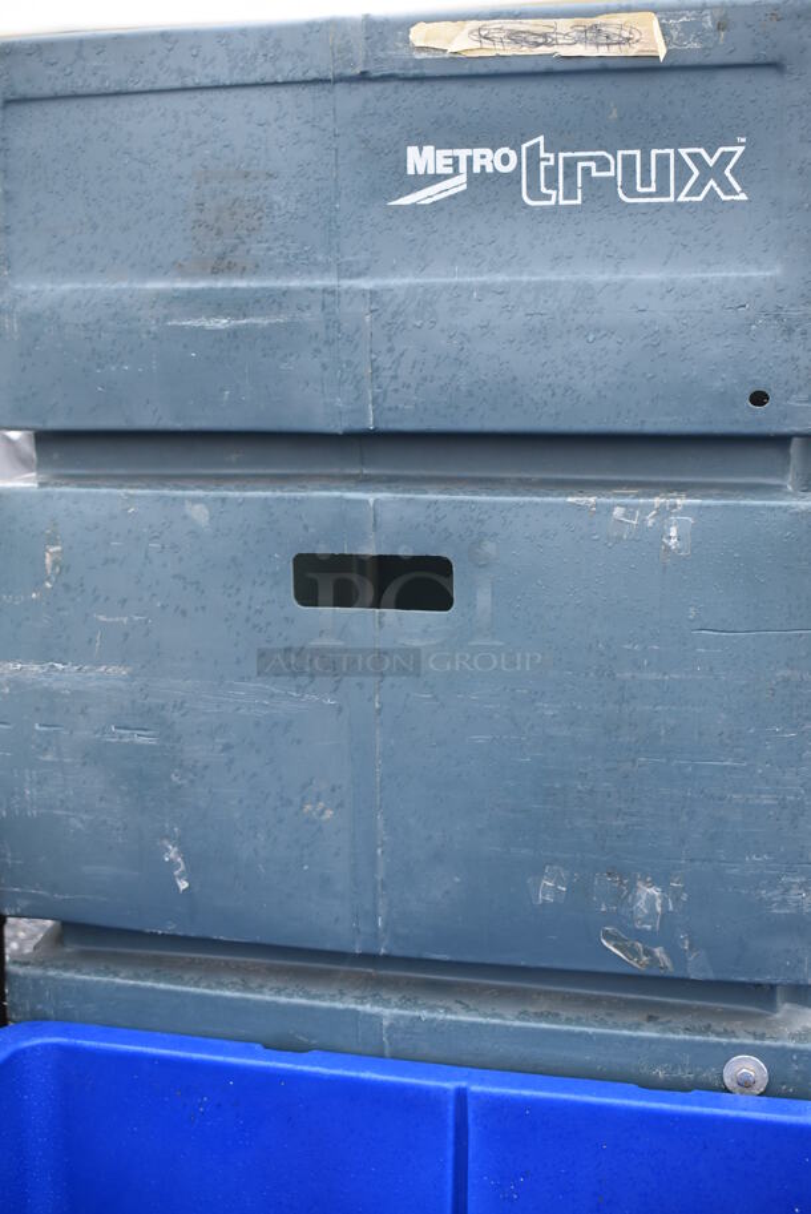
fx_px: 1619
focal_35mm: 48
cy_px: 607
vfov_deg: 41.1
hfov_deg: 28.1
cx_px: 406
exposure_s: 1/125
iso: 200
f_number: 5.6
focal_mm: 32
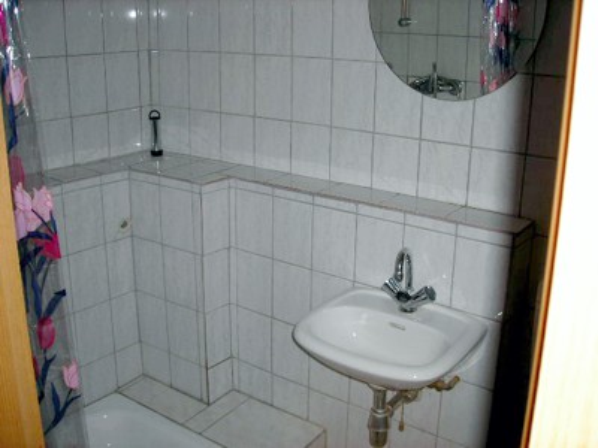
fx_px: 656
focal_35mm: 38
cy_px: 224
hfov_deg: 49.0
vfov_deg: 37.7
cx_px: 299
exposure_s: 1/60.1
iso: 50
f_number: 3.2
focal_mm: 6.3
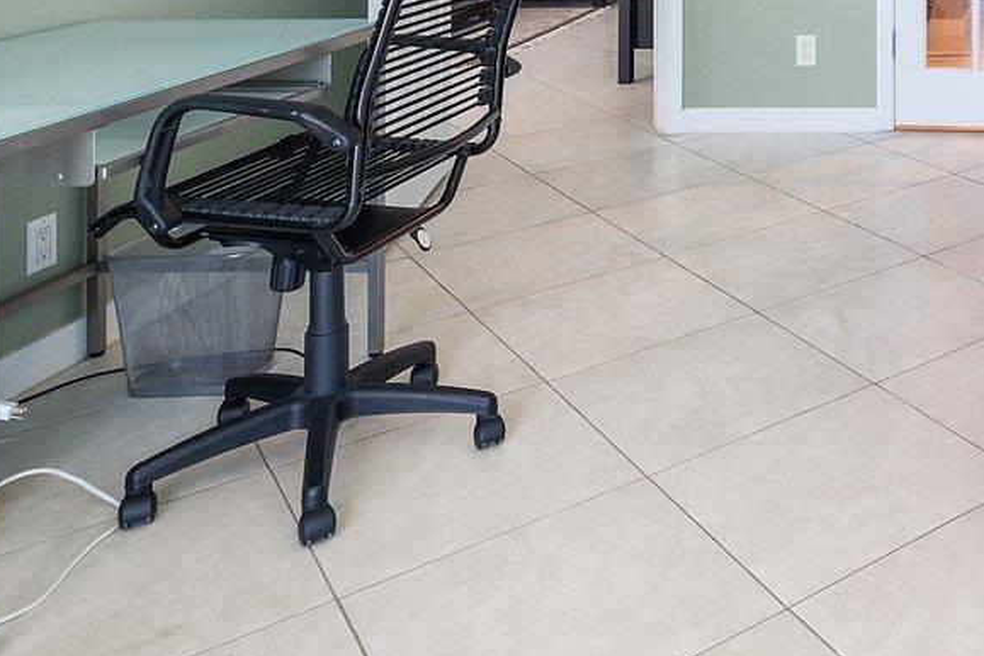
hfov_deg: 36.6
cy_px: -203
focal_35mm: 46
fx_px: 1257
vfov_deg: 25.2
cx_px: 1066
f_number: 10
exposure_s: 1/8
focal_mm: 13
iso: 500
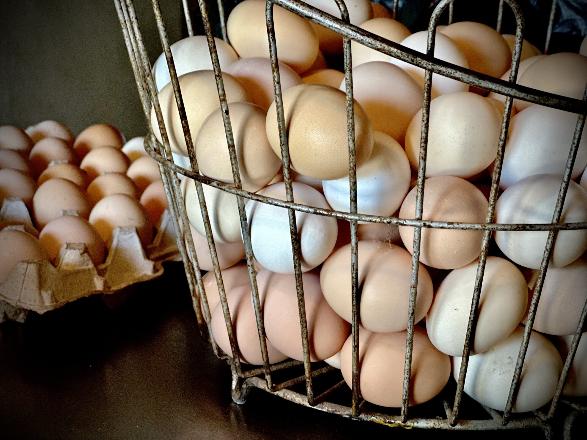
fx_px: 1306
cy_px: 220
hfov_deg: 25.3
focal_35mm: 77
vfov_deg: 19.1
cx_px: 294
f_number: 2.8
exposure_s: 1/40
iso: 125
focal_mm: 9
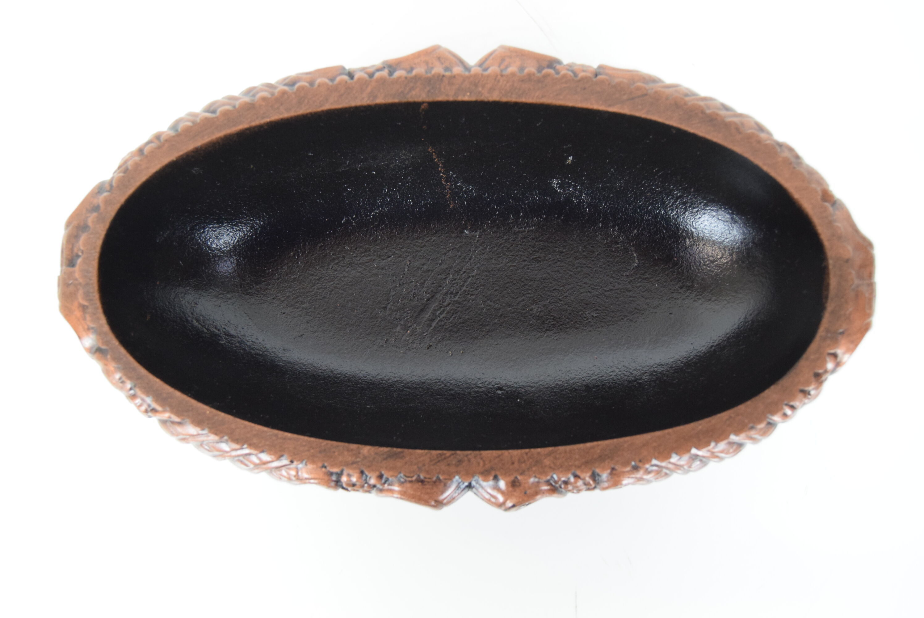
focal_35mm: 45
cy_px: 309
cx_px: 462
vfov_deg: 29.9
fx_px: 1156
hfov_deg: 43.6
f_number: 5
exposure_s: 1/100
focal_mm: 30
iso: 1600
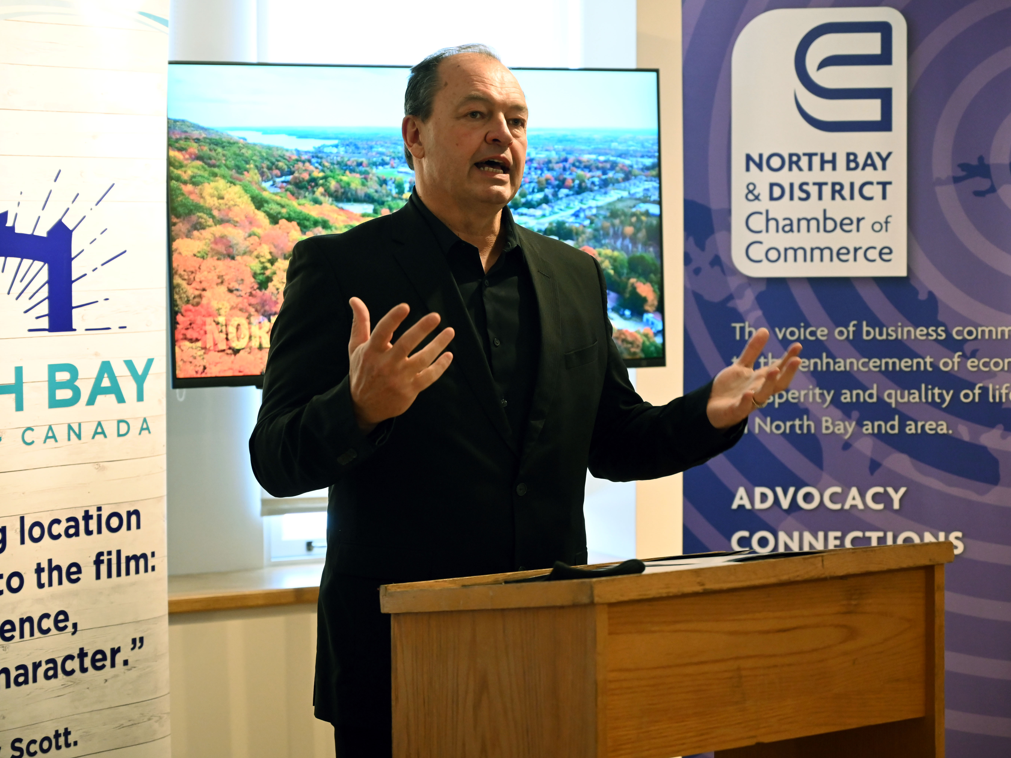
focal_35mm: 76
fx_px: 2220
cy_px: 378
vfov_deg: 19.4
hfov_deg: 25.7
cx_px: 513
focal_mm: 70
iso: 3200
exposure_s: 1/100
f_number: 4
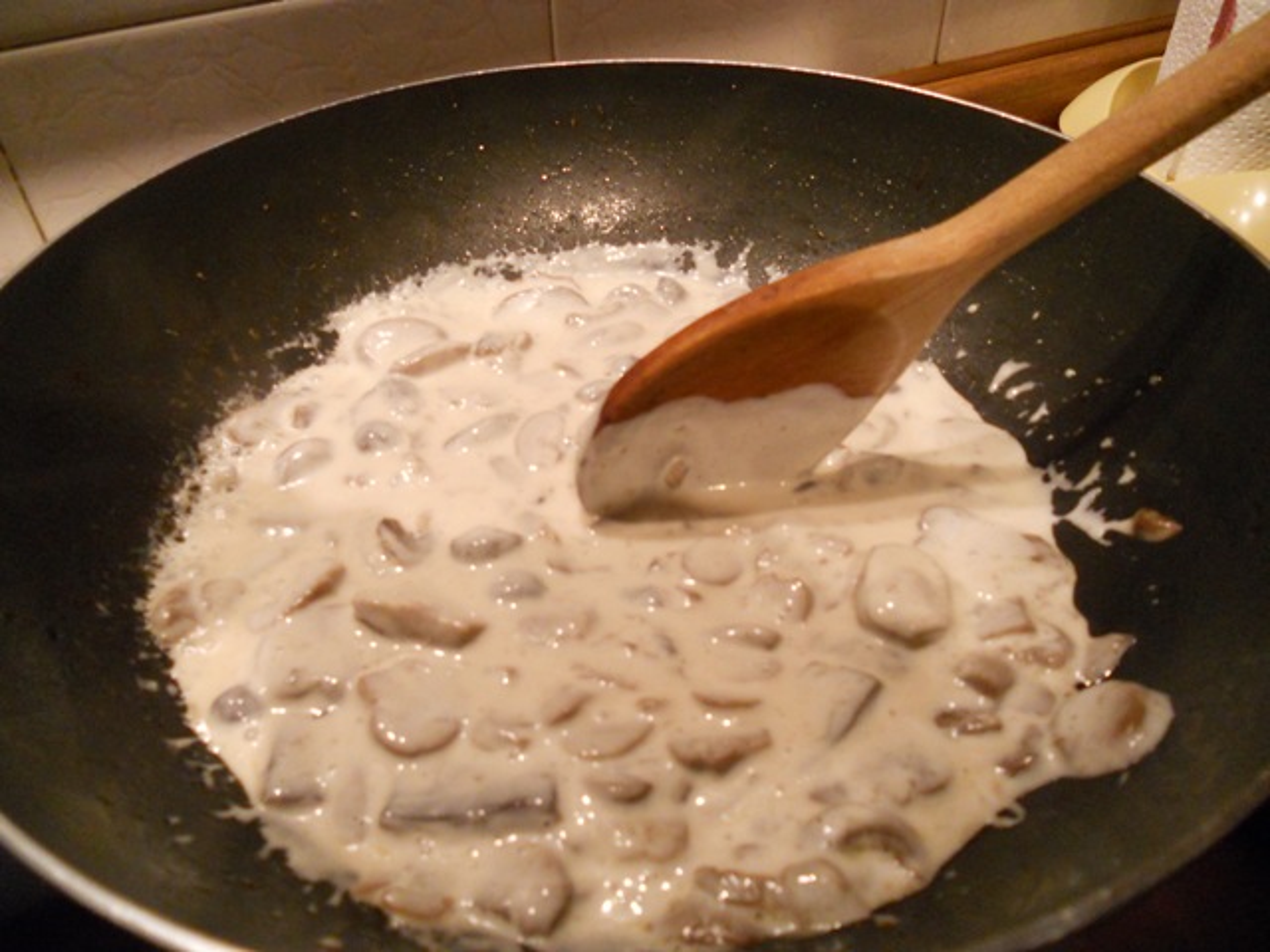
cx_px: 635
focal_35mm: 27
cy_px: 476
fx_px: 991
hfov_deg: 65.3
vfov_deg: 51.4
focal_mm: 4.9
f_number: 3.2
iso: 400
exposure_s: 1/25
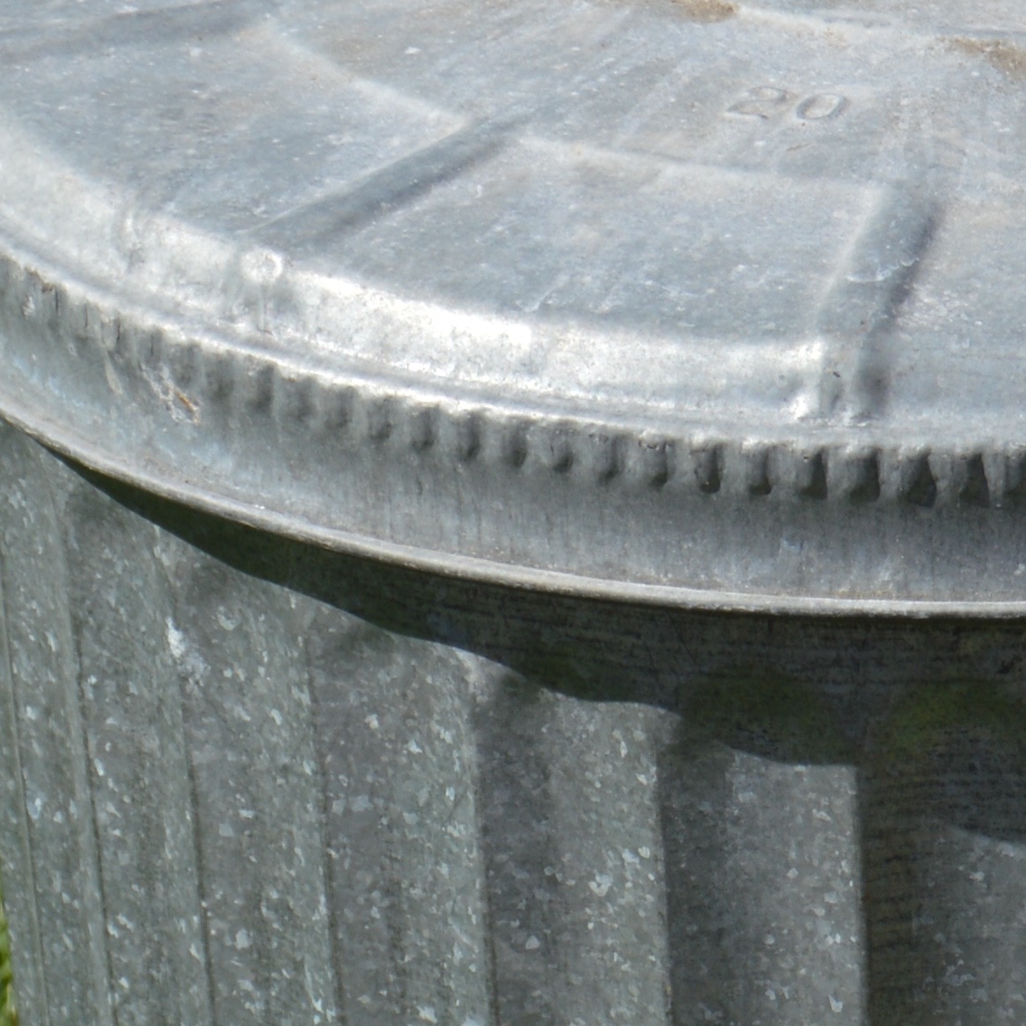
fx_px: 12078
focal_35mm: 360
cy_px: 574
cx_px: 1208
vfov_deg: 4.9
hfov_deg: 4.8
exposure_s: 1/250
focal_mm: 55
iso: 100
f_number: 8
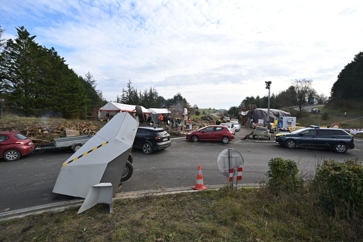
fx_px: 161
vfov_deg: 73.7
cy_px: 121
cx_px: 182
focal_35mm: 16
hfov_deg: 96.7
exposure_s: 1/500
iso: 640
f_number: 11
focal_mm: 16
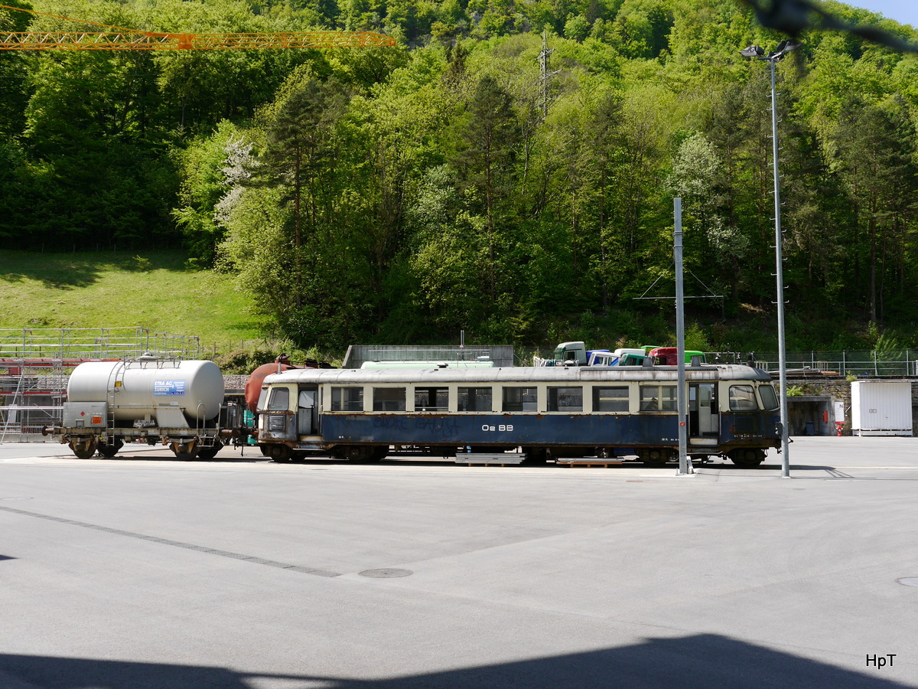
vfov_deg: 39.7
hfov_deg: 51.4
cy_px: 344
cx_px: 459
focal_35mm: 36
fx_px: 955
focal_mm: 18
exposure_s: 1/250
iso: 160
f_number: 7.1
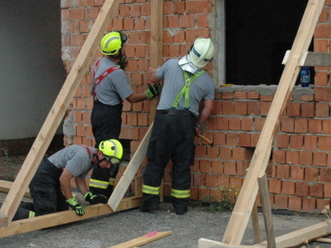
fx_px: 784
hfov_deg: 23.8
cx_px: 144
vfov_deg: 18.0
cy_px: 134
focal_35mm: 82
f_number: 13
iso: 1600
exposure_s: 1/640
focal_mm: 28
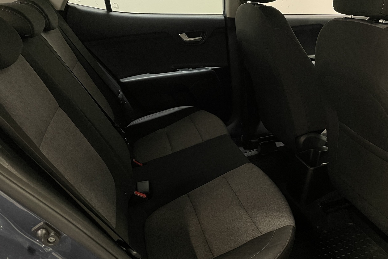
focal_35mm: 31
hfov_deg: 60.0
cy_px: 149
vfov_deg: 42.2
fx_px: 334
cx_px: 222
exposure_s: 1/50
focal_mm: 4.2
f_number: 1.6
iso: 400
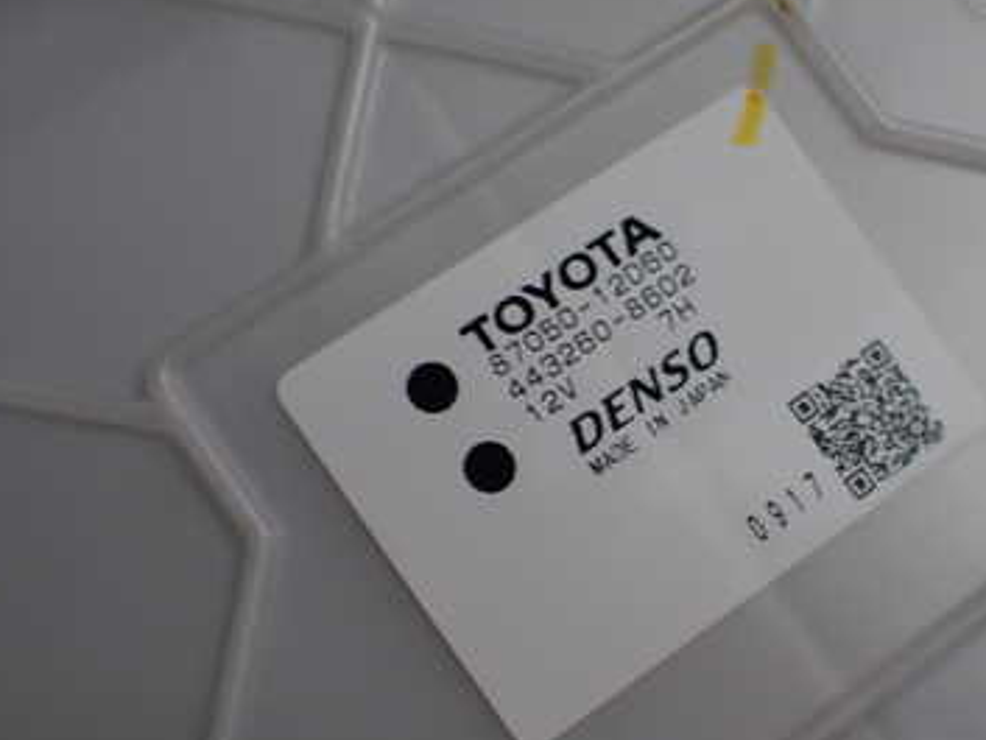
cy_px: 472
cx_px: 623
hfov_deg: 37.2
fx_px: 1453
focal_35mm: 51
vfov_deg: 28.5
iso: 125
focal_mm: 5.4
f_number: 2.3
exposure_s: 1/125
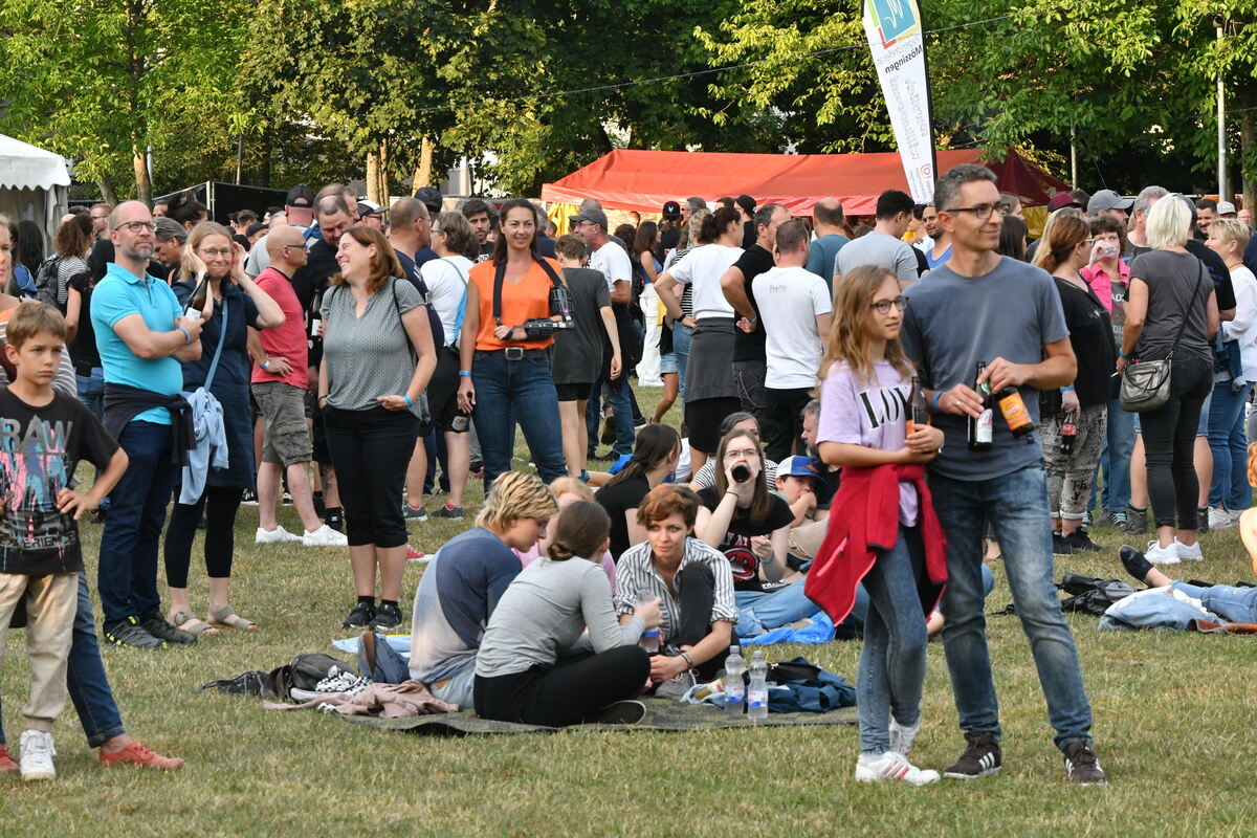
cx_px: 628
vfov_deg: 9.3
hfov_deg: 14.0
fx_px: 5132
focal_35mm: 147
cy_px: 419
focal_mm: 98
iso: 2000
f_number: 10
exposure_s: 1/400
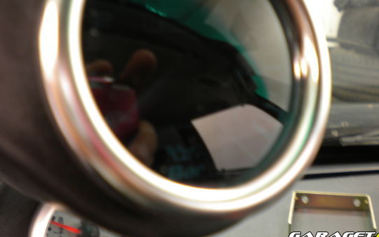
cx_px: 185
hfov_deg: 45.3
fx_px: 454
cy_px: 74
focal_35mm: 44
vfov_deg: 28.9
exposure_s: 1/6.7
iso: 80
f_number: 3.1
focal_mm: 6.3
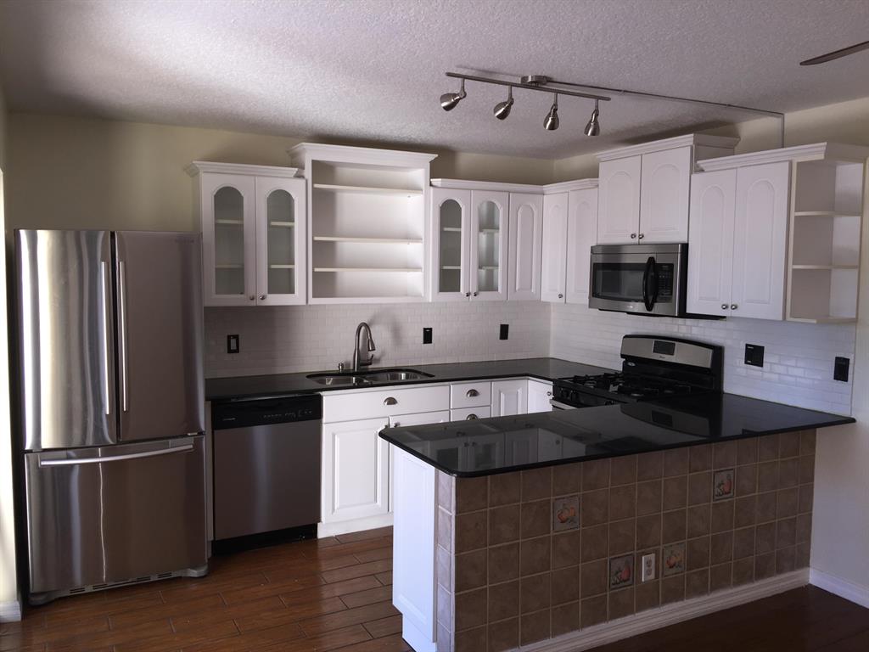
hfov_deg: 61.7
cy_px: 326
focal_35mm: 29
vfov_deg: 48.2
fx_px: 728
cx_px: 434
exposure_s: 1/33
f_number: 2.2
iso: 32
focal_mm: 4.15
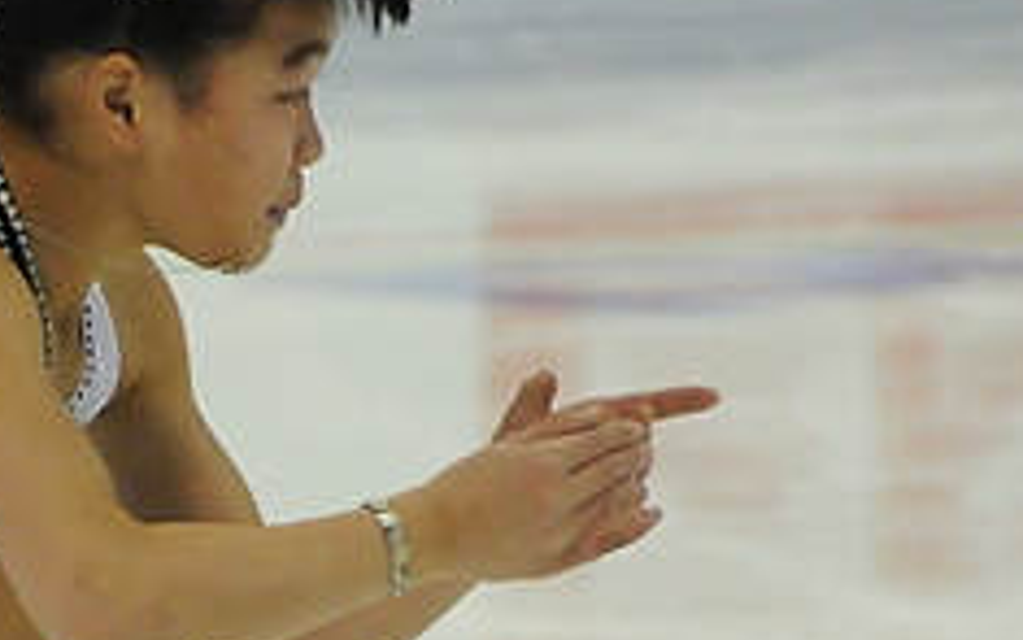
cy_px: 673
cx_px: -239
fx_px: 24596
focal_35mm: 882
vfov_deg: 1.5
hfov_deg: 2.4
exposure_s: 1/1000
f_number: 5.6
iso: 3200
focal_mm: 170
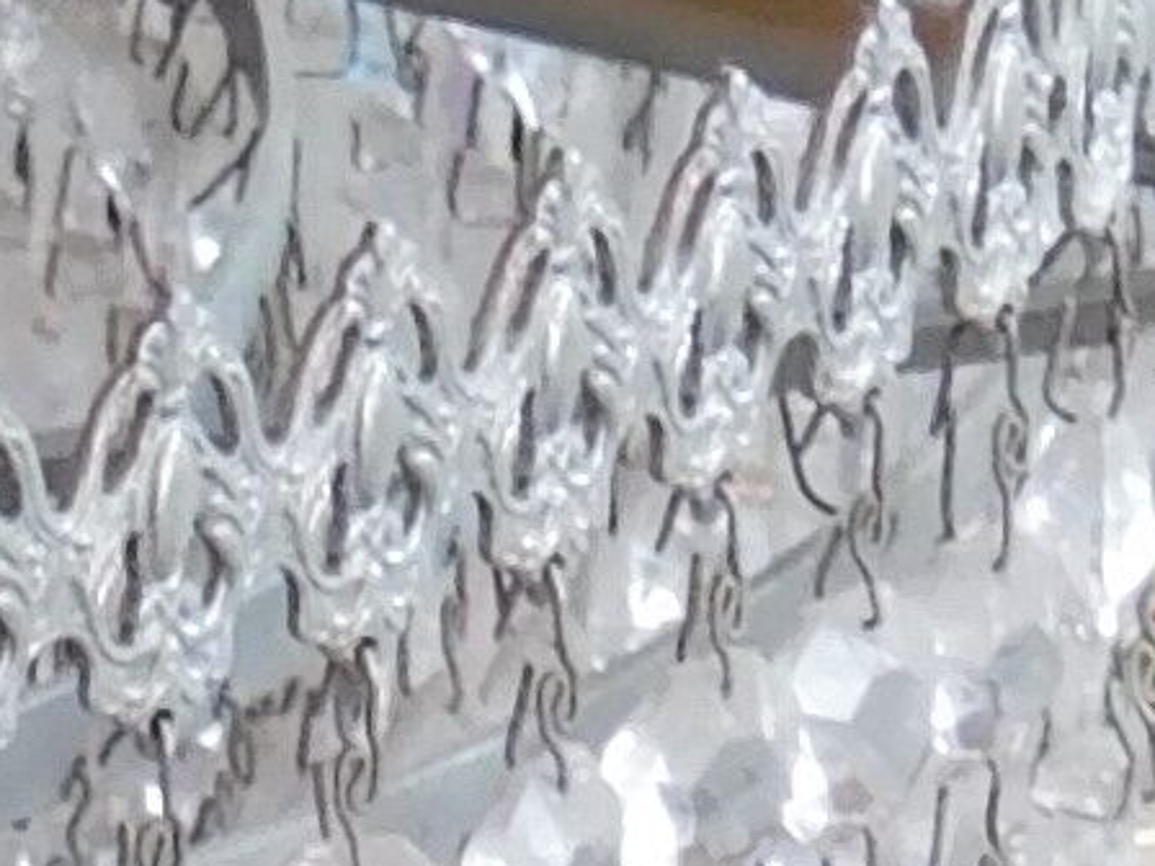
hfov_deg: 4.6
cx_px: -2363
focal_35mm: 411
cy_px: -2995
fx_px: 13713
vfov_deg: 3.4
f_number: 3.6
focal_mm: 7.1
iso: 140
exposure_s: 1/30
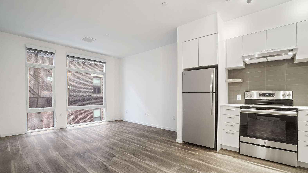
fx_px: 131
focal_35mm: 16
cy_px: 98
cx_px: 157
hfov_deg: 99.4
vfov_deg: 66.8
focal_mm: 10
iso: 500
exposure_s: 1/1.25
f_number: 11
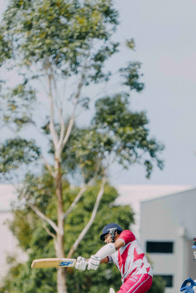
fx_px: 7080
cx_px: 130
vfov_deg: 2.4
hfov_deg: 1.6
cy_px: 200
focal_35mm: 867
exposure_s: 1/640
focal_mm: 600
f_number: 6.3
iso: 250
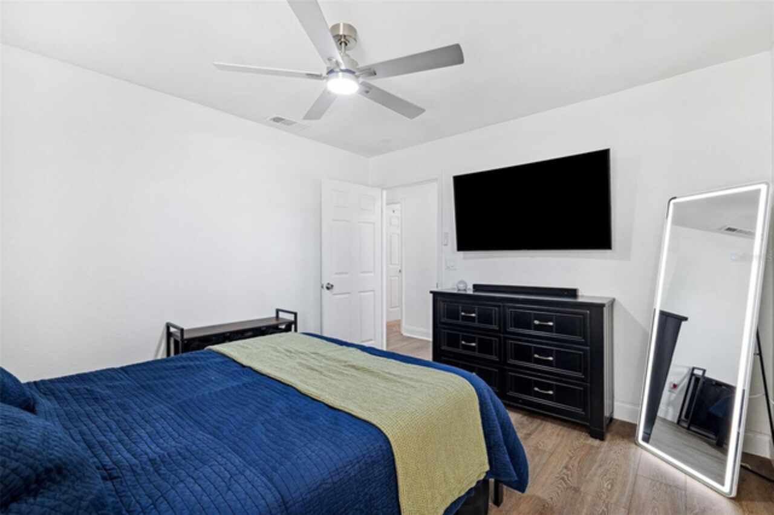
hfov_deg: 100.4
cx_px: 387
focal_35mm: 15
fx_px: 322
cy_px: 258
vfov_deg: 77.3
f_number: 8
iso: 400
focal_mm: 15
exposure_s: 1/8
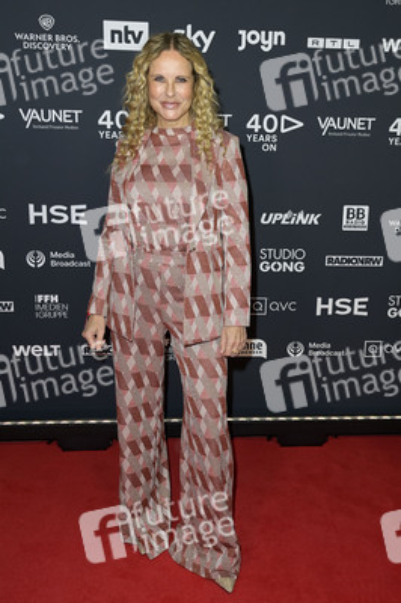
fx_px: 569
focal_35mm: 34
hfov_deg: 38.8
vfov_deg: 55.8
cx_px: 200
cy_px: 302
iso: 640
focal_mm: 34
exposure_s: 1/250
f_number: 5.6
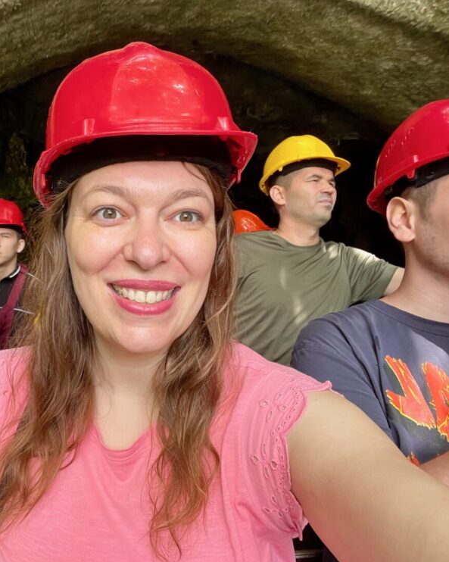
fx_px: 515
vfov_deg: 57.2
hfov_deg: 45.3
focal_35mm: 31
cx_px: 108
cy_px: 290
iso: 100
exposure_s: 1/61
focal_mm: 2.71
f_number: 2.2
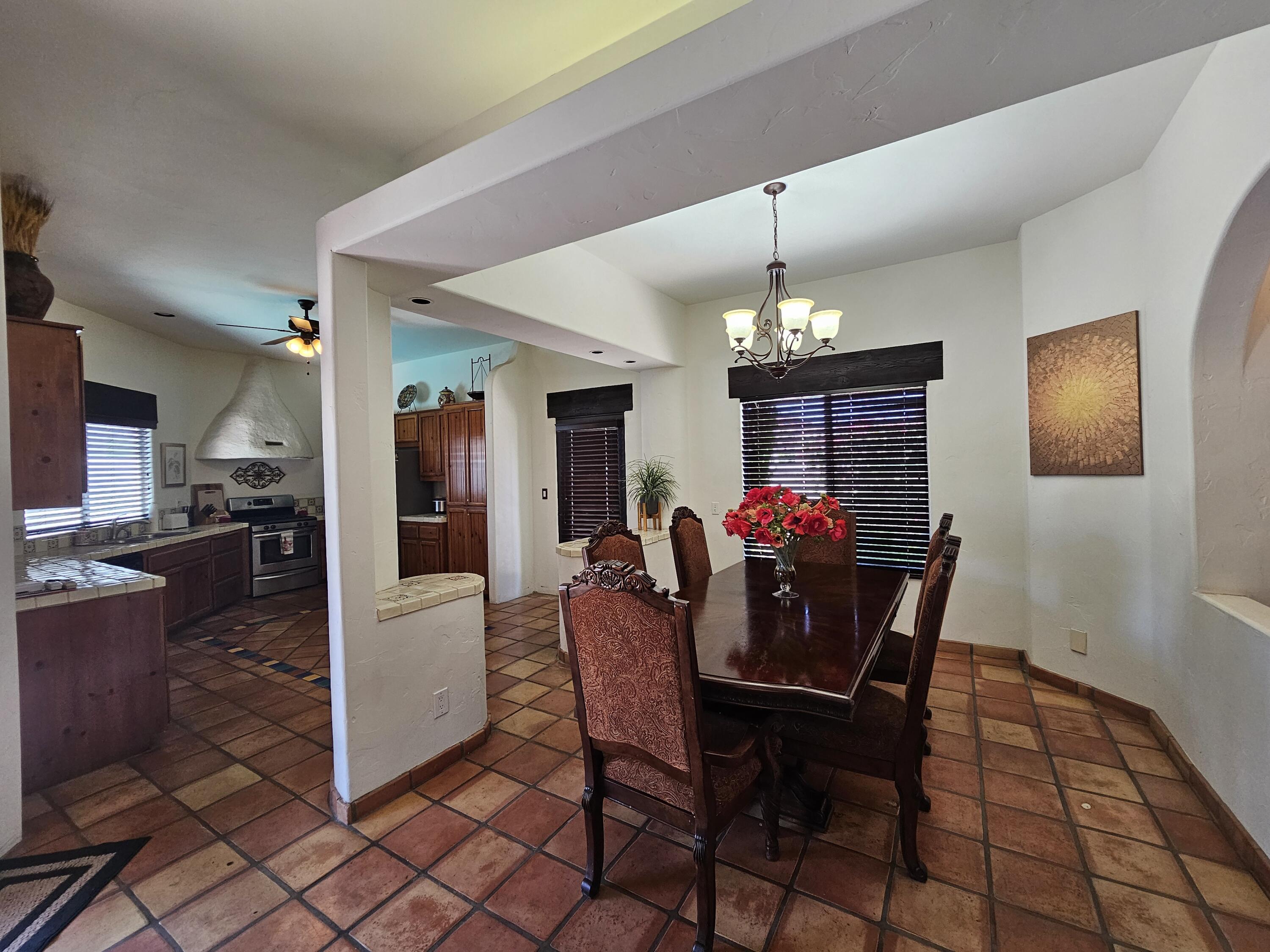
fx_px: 477
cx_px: 635
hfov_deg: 106.2
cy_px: 476
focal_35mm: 13
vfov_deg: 89.9
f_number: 2.2
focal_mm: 2.2
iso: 160
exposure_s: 1/60
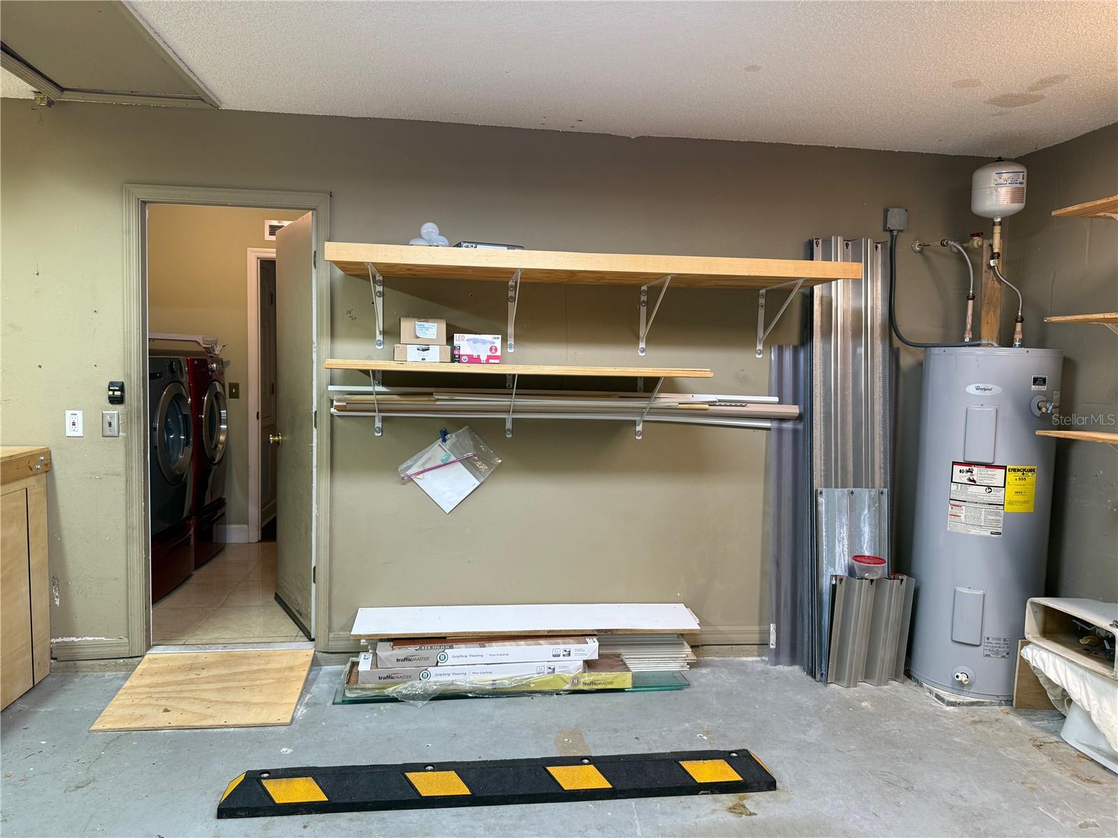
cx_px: 559
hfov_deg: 71.6
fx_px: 775
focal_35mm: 24
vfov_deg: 56.8
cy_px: 419
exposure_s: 1/60
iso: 125
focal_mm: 6.76
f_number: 1.78
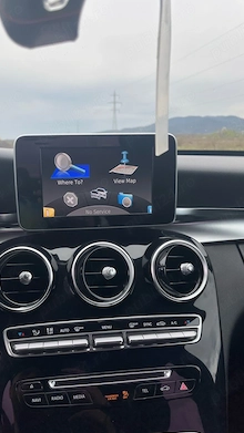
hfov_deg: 40.0
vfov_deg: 66.1
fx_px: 333
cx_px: 95
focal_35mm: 29
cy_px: 217
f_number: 1.6
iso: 50
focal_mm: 5.1
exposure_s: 1/605
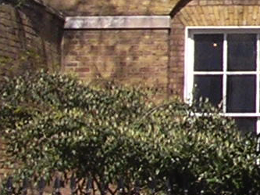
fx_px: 1756
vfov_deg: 6.3
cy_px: -63
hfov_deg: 8.1
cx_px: 514
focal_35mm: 234
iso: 100
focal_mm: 5.8
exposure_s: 1/184
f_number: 5.6
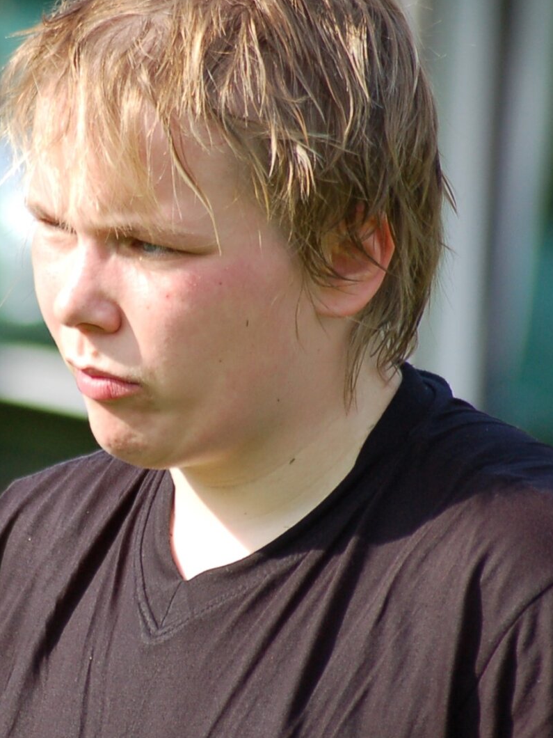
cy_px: 371
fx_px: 15272
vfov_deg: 2.8
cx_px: 118
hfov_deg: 2.1
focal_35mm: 717
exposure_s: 1/800
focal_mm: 240
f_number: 5.3
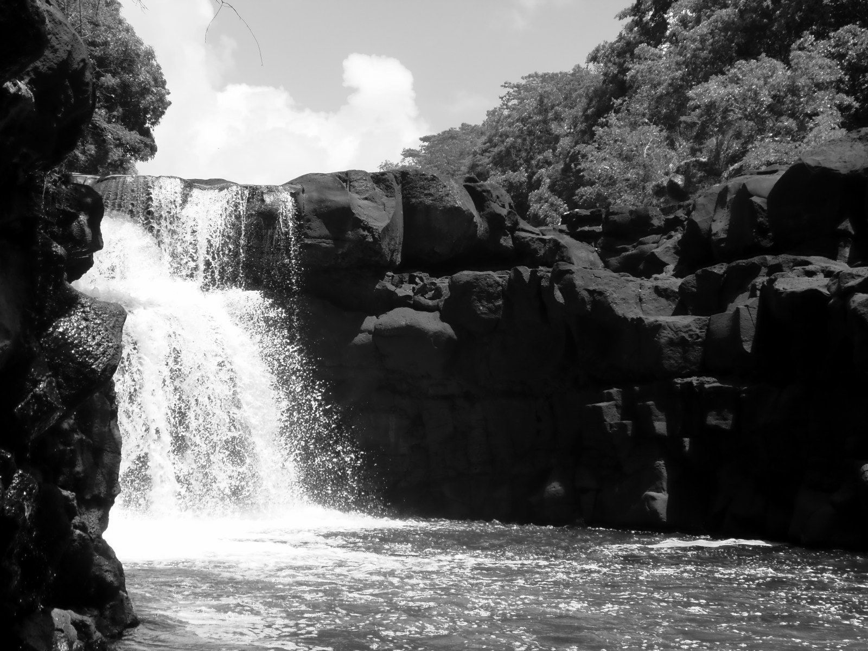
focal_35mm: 49
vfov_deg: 29.7
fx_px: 1229
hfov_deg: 38.9
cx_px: 434
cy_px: 326
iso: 64
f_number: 3.8
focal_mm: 9.1
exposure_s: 1/400
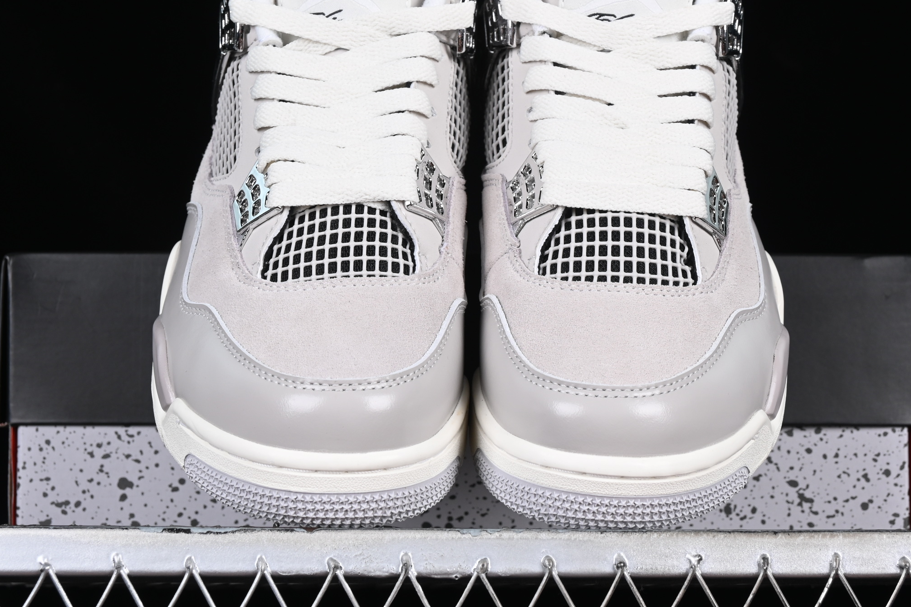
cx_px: 463
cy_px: 270
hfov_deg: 19.6
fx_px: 2631
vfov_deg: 13.2
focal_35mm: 104
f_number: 8
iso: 160
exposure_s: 1/80
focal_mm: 50
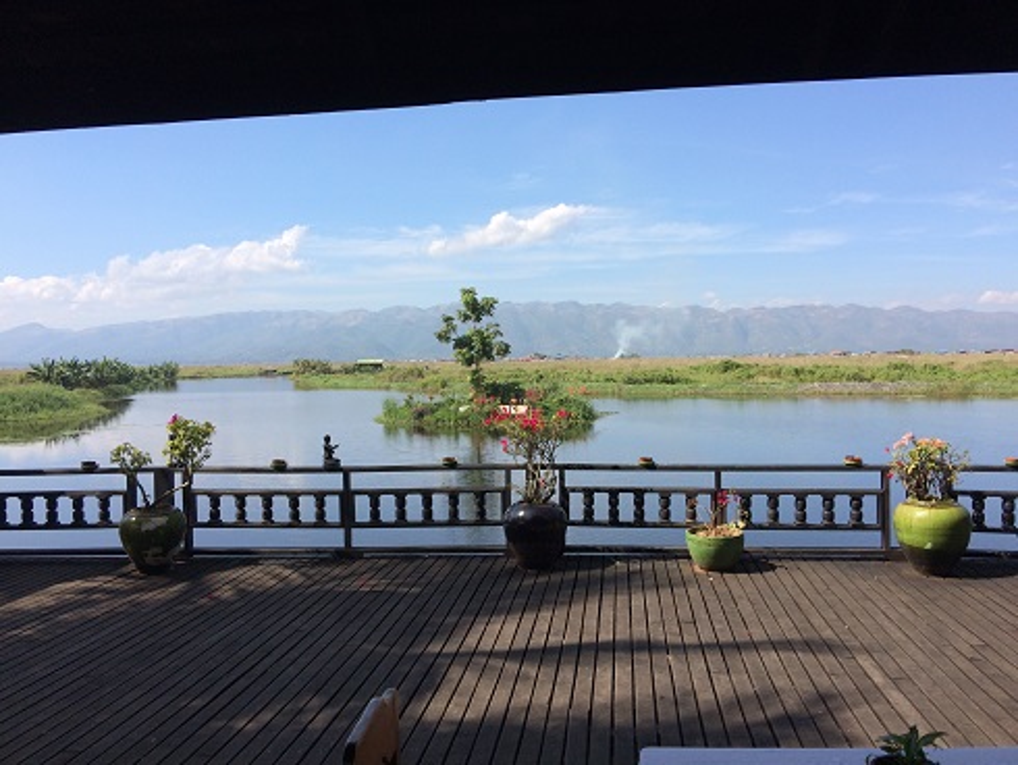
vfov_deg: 48.3
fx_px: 853
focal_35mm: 29
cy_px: 382
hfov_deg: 61.6
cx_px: 509
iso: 32
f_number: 2.2
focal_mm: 4.15
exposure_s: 1/1642
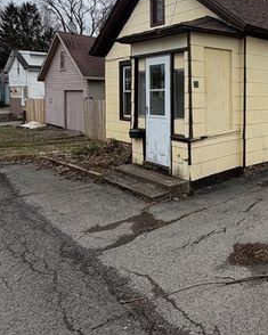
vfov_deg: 55.8
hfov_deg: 41.3
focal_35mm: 31
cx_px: 265
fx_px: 308
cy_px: 108
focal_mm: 2.22
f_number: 2.2
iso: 40
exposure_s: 1/554
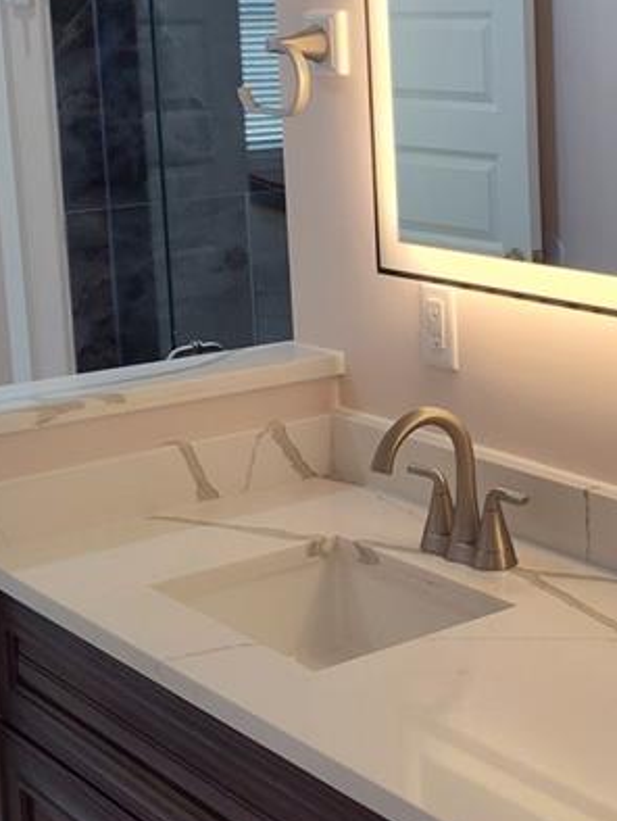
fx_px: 1662
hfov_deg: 20.5
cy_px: 298
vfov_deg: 27.6
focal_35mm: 70
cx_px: 590
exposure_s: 1/120
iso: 220
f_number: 1.8
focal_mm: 5.56
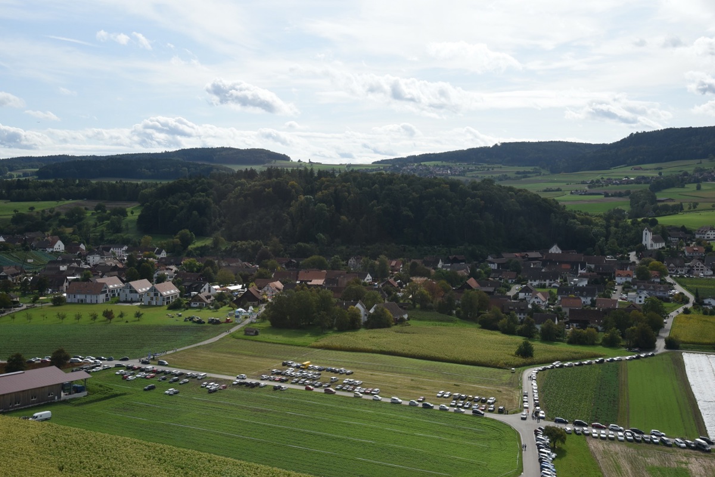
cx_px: 358
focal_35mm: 46
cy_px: 238
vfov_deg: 29.2
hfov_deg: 42.7
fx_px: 914
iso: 800
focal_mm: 46
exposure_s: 1/640
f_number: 13
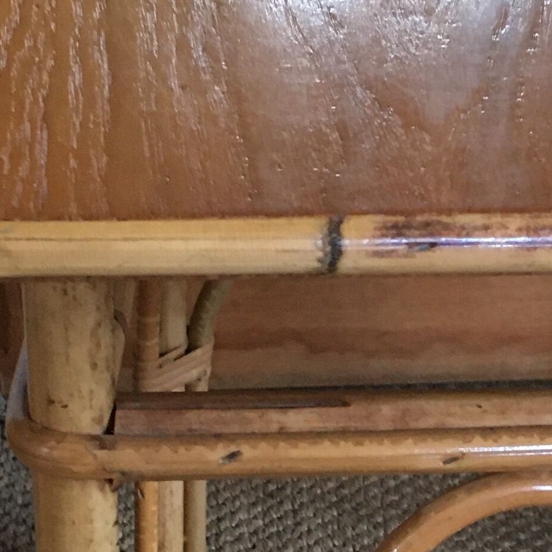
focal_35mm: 112
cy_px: 471
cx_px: 511
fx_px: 2021
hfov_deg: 15.4
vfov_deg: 15.4
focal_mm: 4.15
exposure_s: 1/20
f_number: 2.2
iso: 200
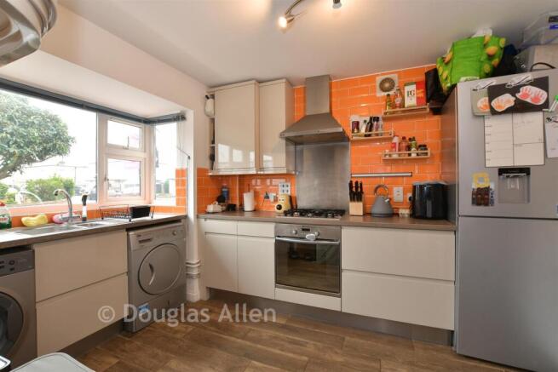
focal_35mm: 15
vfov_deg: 77.4
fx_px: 233
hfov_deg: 100.4
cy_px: 186
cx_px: 279
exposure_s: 1/3
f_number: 8
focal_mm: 10
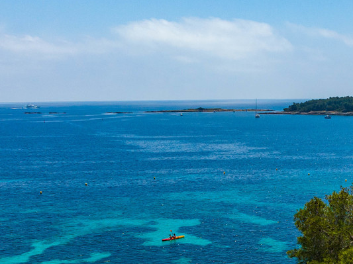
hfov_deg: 26.1
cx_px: 323
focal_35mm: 72
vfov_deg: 19.6
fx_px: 734
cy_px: 286
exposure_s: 1/640
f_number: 8
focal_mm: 12.3
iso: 200
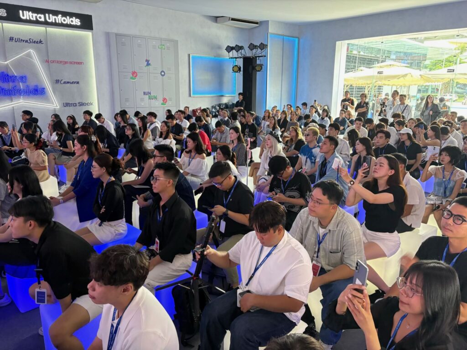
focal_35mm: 26
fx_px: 351
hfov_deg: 67.3
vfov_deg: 53.1
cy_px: 175
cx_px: 234
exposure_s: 1/60
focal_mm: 5.96
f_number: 1.6
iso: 250
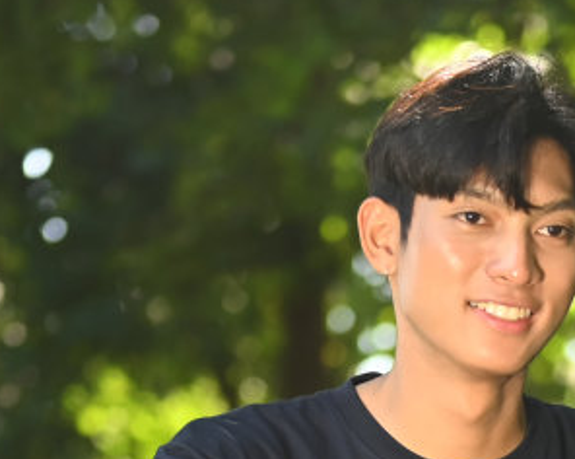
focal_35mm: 254
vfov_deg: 5.9
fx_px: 4317
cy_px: 933
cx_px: 532
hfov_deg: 7.6
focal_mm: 50
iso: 500
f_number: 1.8
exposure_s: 1/1600
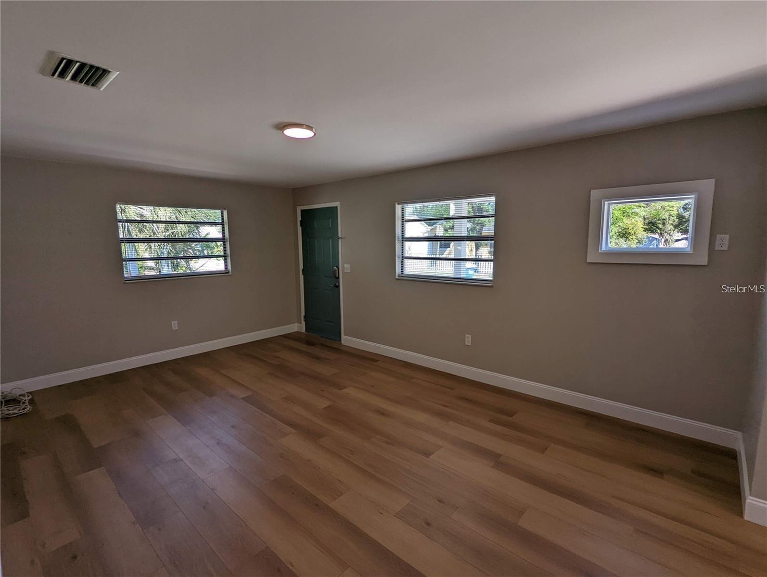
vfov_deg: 78.2
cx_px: 384
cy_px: 288
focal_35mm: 16
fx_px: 355
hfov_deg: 94.4
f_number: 2.2
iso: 57
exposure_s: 1/215
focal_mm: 2.35
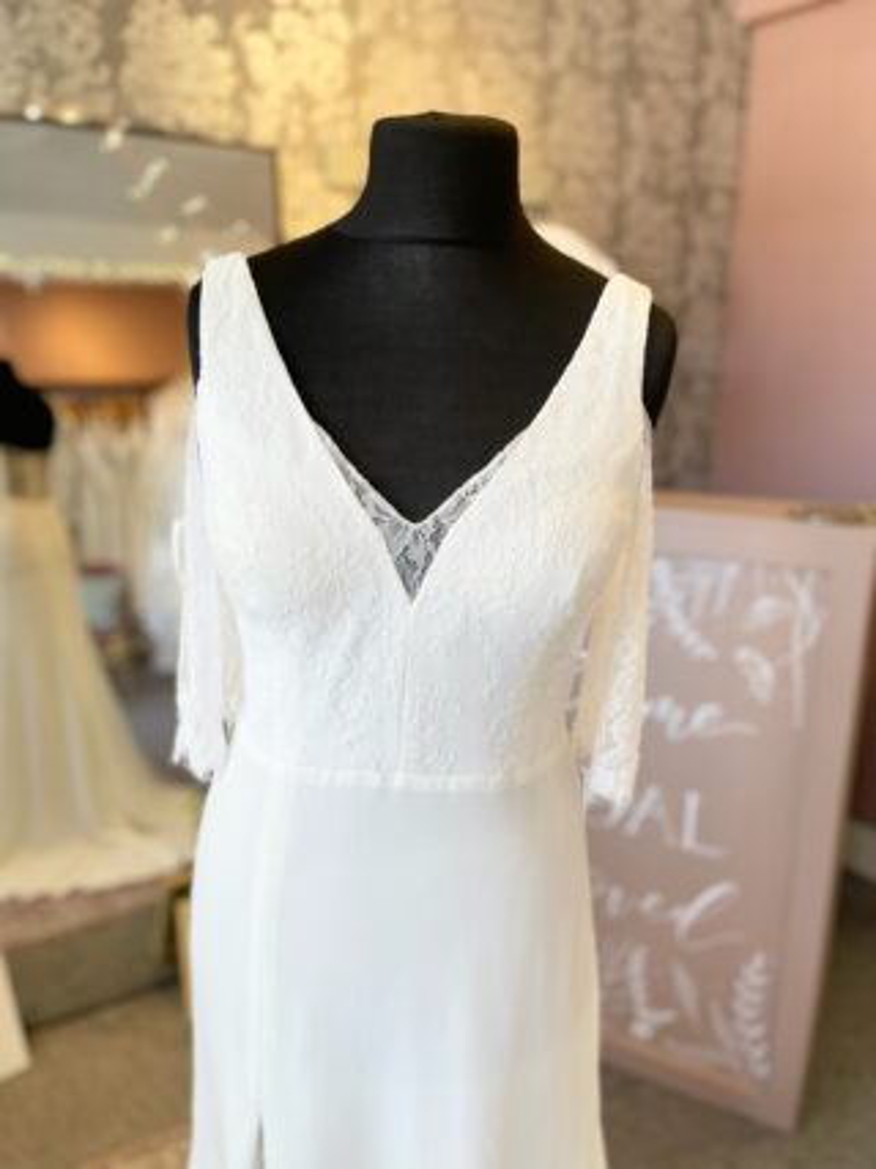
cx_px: 438
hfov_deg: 53.0
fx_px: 878
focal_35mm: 26
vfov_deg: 67.3
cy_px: 584
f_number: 1.6
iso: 64
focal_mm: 5.1
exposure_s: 1/100
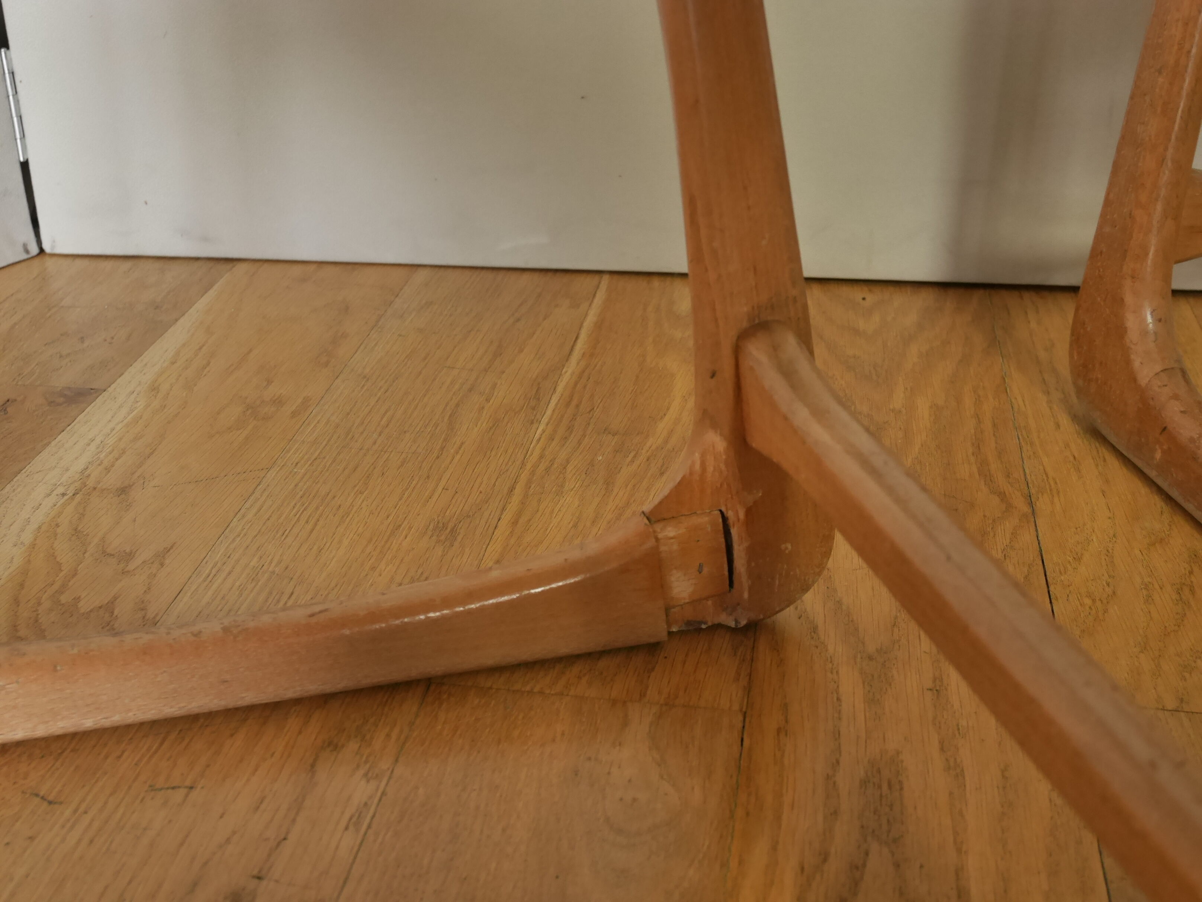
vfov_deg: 32.9
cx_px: 601
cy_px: 451
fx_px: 1528
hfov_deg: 42.9
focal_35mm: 44
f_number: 4.9
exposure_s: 1/60
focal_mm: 22
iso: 1250
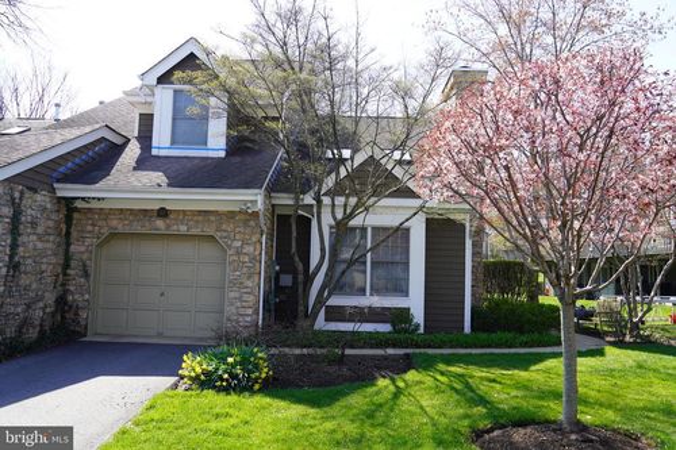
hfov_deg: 61.9
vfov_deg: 43.6
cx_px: 338
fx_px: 563
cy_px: 225
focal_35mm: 30
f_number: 5
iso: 100
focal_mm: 20
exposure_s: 1/160
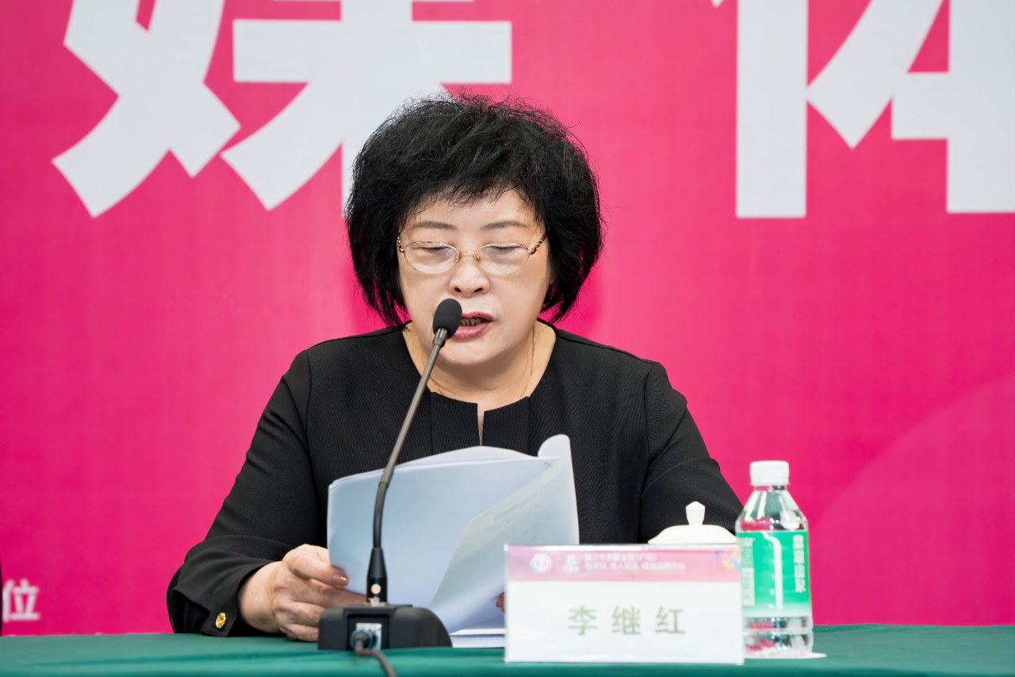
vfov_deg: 6.9
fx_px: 5638
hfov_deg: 10.3
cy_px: 338
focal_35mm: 200
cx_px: 508
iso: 3200
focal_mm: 200
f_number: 8
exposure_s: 1/200
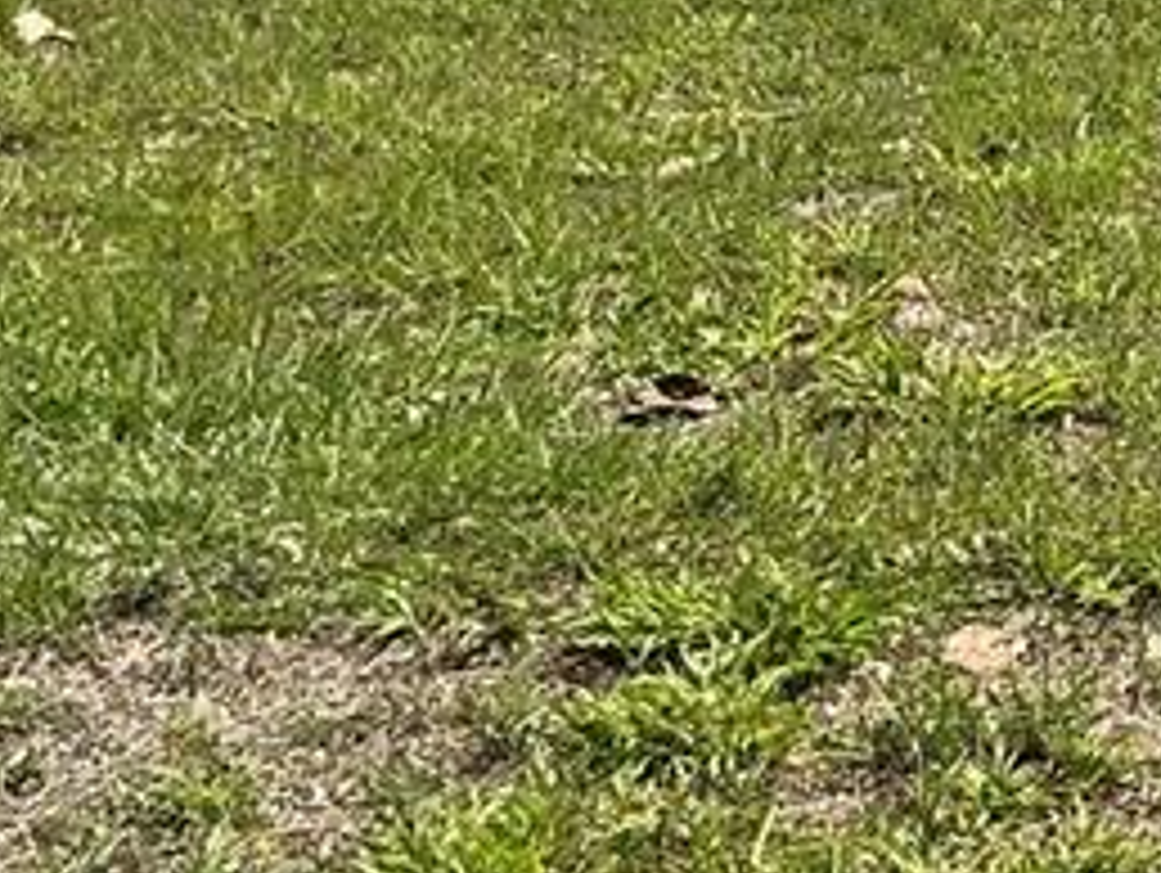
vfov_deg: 12.3
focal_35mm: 115
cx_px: 1696
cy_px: -418
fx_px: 3861
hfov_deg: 15.8
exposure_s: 1/1984
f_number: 1.8
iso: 25
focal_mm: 3
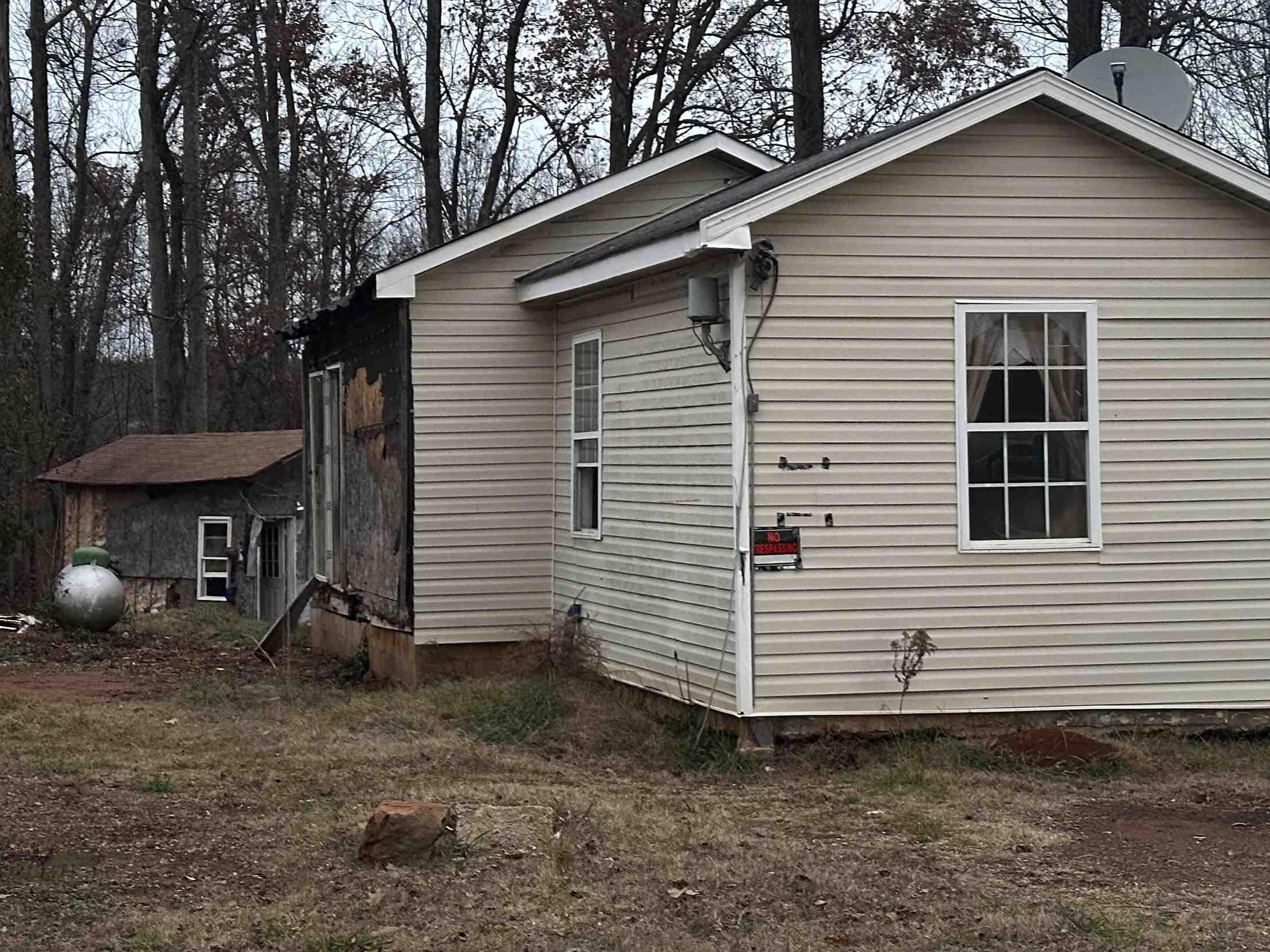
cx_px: 635
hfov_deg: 29.0
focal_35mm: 67
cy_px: 390
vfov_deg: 21.9
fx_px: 2458
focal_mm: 6.86
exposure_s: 1/30
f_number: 1.78
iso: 640
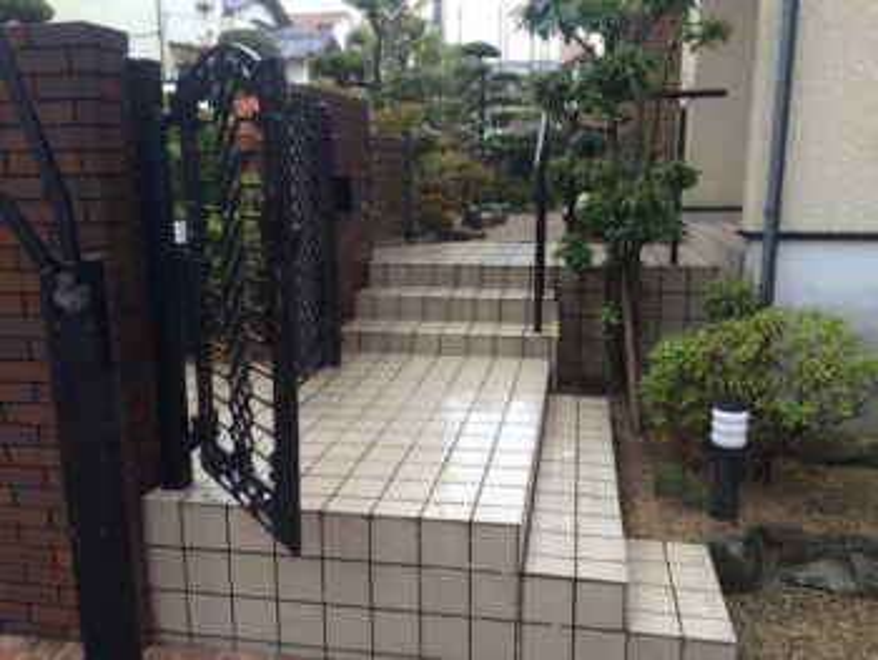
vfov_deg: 48.3
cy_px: 330
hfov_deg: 61.6
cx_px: 439
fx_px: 736
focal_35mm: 29
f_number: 2.2
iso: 32
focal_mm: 4.15
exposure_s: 1/131
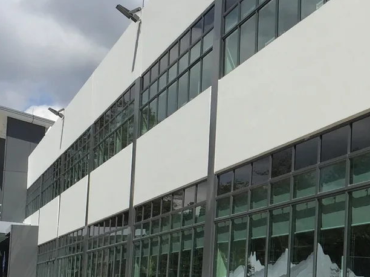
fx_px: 973
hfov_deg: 20.7
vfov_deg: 16.1
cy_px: 231
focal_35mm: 91
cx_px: 384
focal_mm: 4.15
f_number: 2.2
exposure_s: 1/3597
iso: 32
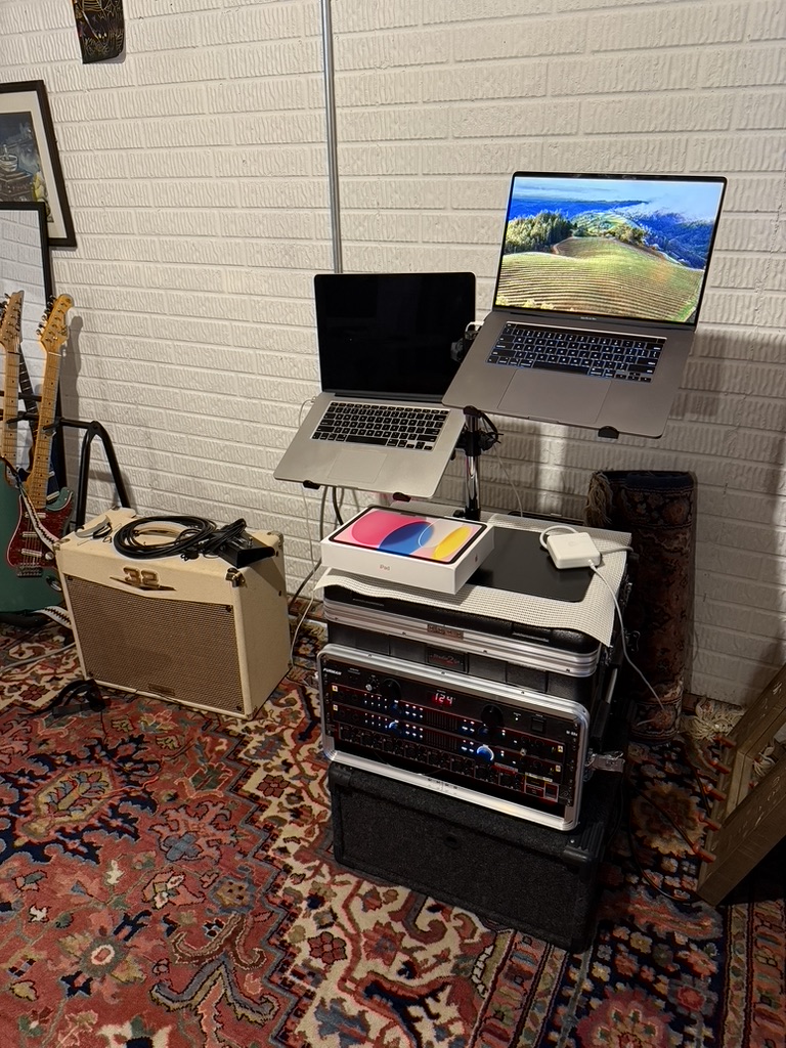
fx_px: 727
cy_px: 524
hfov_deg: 56.8
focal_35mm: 24
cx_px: 393
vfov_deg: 71.6
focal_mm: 6.76
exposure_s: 1/40
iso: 640
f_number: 1.78
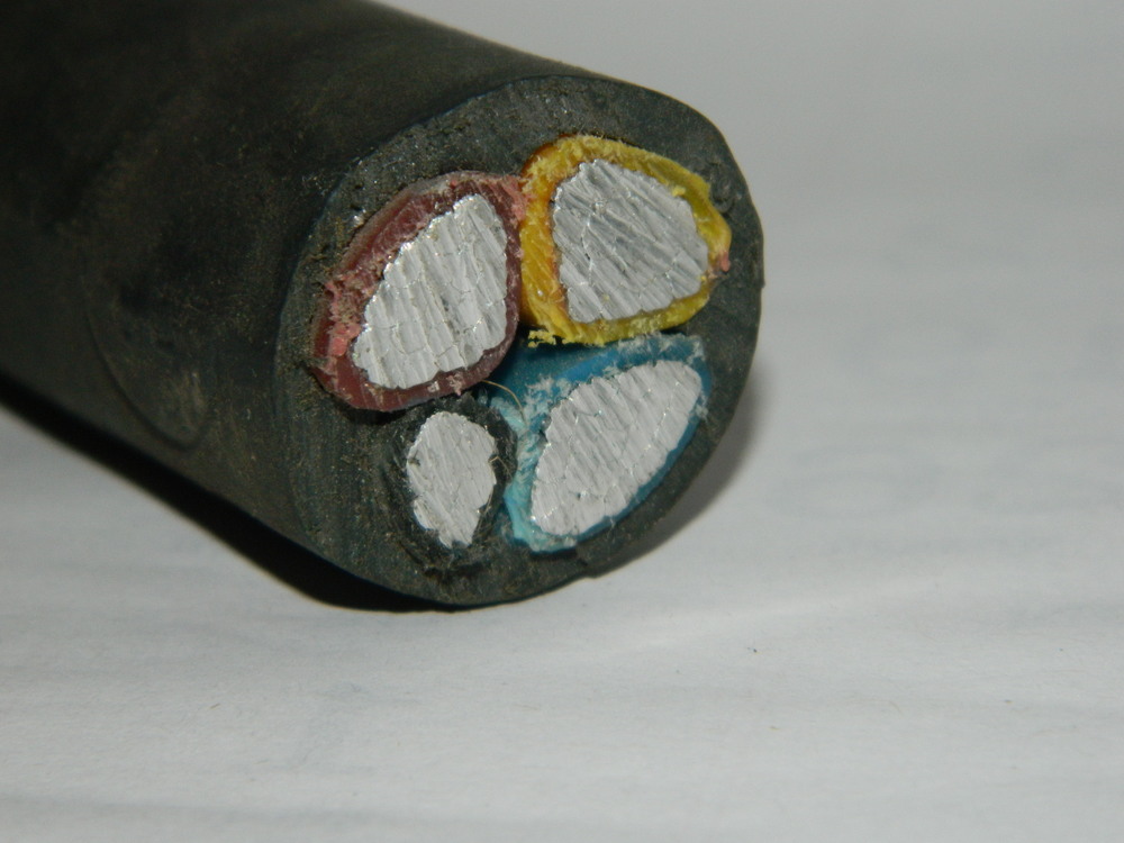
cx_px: 562
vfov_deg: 8.4
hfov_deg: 11.2
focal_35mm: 177
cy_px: 422
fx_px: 5747
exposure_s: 1/80
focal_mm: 31.8
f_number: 14.5
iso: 200
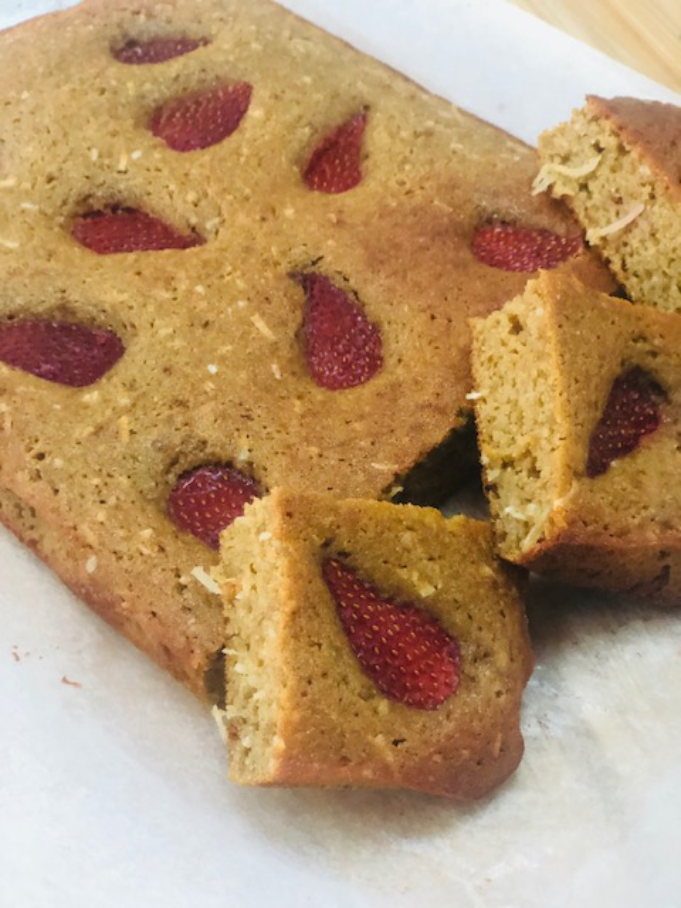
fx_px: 1364
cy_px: 454
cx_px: 340
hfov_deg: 28.0
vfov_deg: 36.8
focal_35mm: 52
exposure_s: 1/10
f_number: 2.4
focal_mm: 6
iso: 160
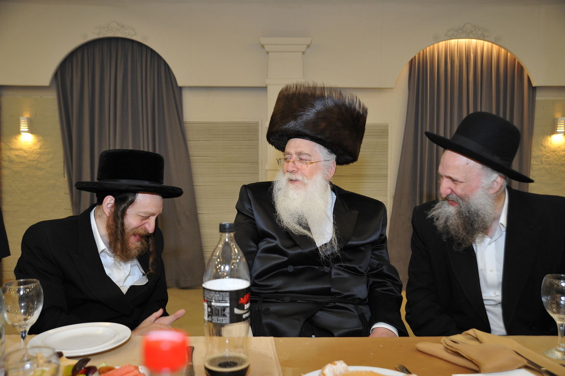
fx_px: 533
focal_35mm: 34
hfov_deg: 55.8
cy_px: 188
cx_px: 282
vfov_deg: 38.8
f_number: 4
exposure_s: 1/100
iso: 1600
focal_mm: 34
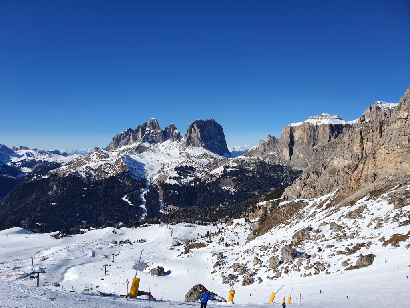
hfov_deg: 67.3
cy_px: 154
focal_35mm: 26
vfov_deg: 53.1
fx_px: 308
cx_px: 205
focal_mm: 4.32
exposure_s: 1/3216
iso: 50
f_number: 2.4
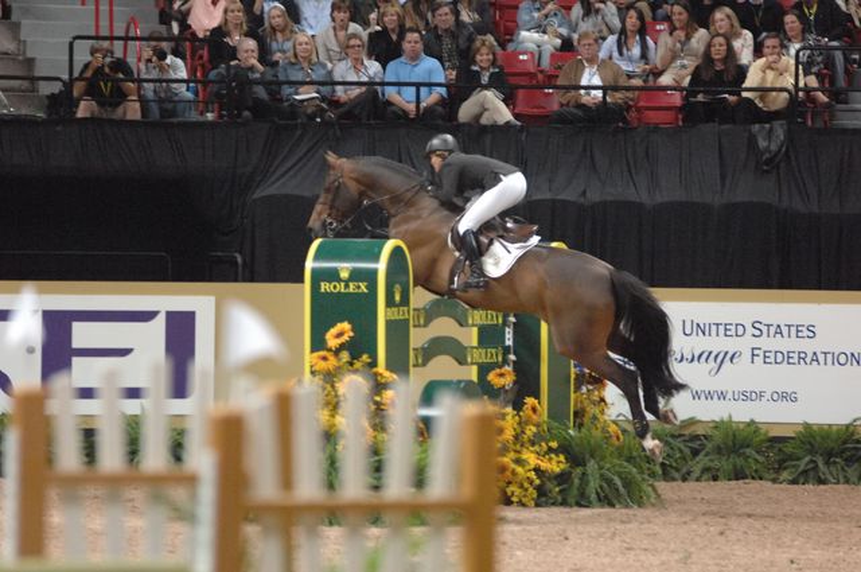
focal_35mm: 300
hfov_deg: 6.9
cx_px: 430
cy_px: 286
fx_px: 7166
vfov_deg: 4.6
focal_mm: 200
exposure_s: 1/320
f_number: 2.8
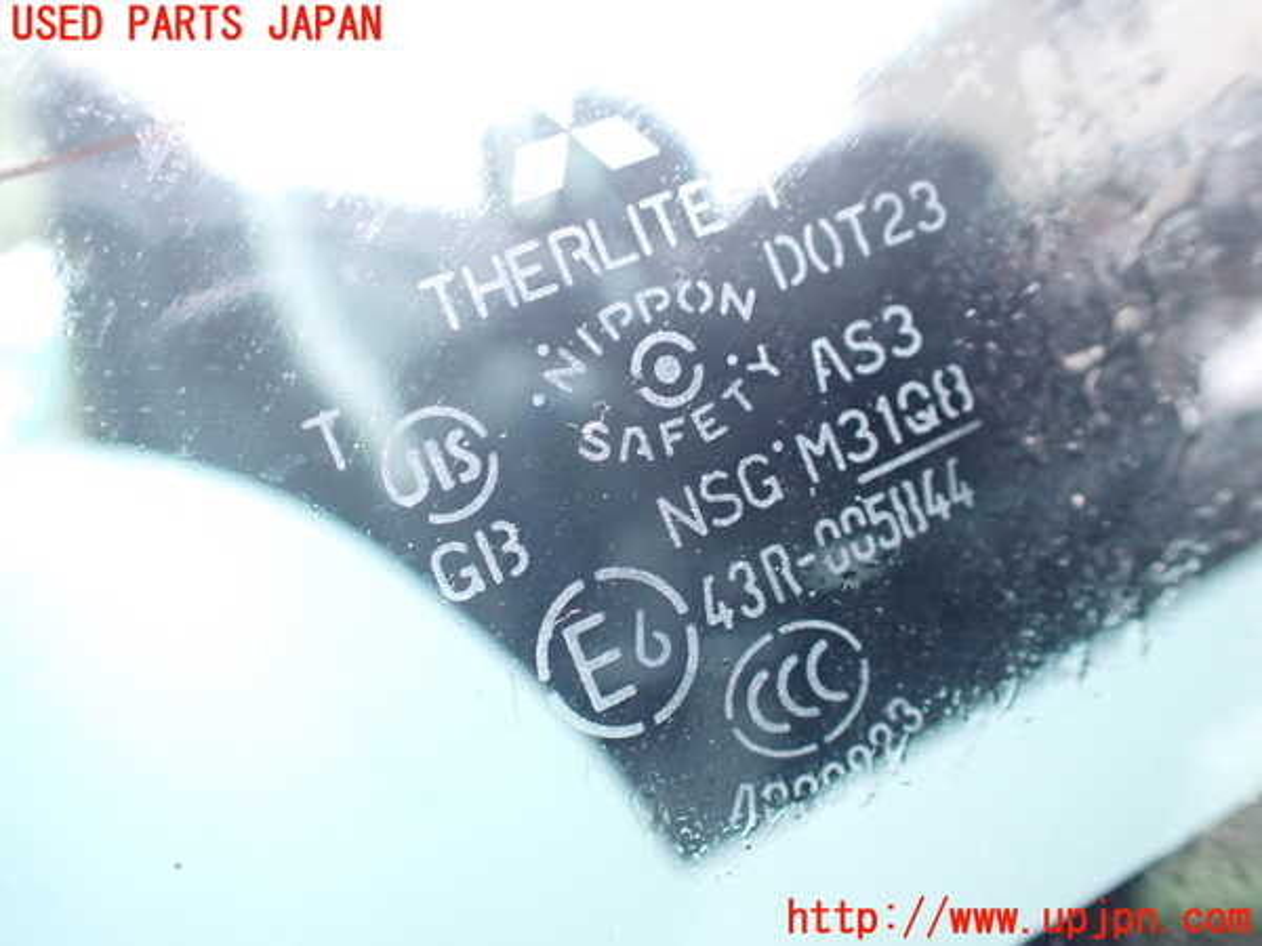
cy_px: 473
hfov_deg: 60.0
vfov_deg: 46.8
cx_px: 631
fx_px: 1094
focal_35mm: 30
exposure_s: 1/60
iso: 800
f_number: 2.3
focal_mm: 5.4
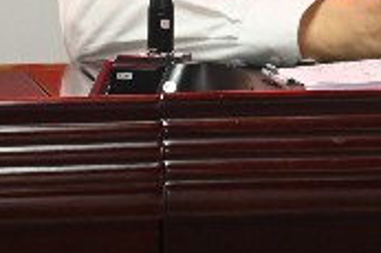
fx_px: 3426
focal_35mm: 324
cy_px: -240
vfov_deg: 4.2
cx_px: 418
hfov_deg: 6.3
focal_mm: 70
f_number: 4
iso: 2000
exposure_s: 1/60
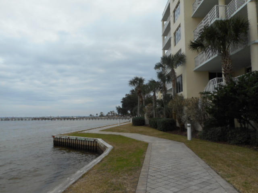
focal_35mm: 25
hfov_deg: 69.4
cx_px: 129
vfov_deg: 54.9
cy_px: 96
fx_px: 186
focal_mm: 4.5
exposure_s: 1/500
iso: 80
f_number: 3.7
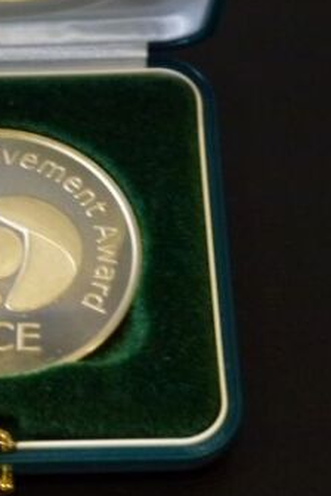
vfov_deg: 12.2
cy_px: 257
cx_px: 1
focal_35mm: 168
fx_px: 2317
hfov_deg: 8.1
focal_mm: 20.2
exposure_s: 1/8
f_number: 5.1
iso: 640
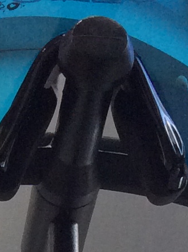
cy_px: 669
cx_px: -29
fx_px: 1394
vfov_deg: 9.0
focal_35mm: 192
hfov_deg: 7.7
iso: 64
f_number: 2.4
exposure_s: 1/100
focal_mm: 3.3
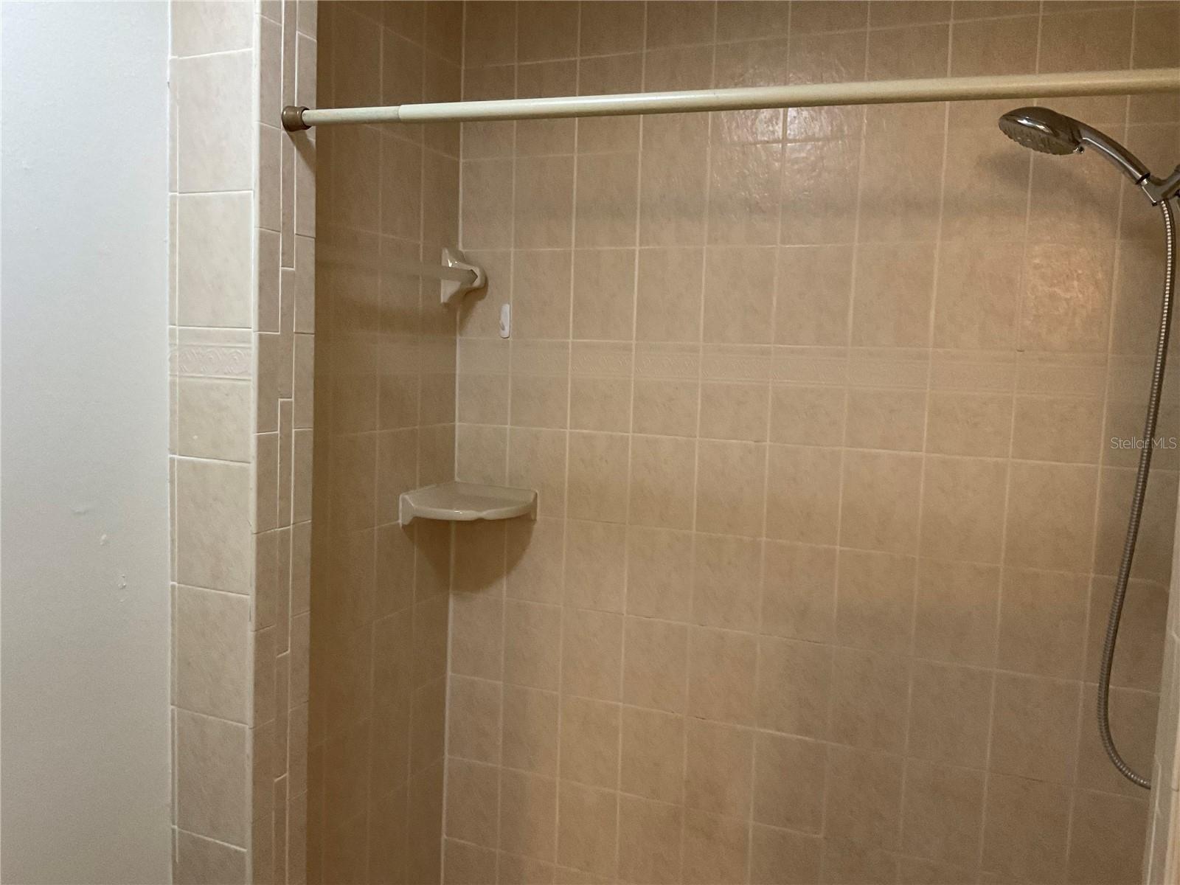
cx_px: 590
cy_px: 442
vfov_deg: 48.2
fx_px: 989
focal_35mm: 29
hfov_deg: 61.7
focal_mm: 3
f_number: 1.8
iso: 160
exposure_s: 1/60
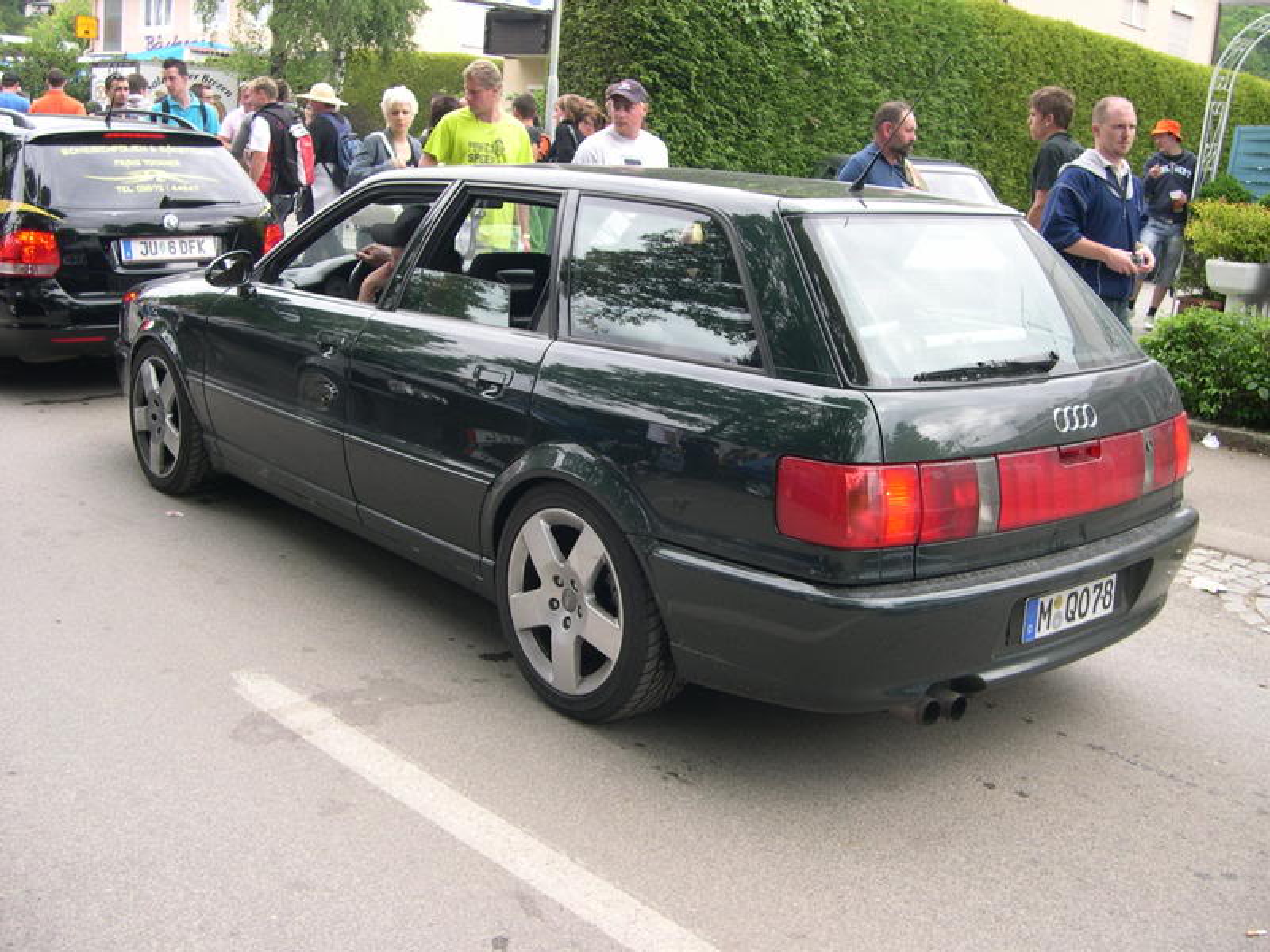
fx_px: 1394
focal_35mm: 38
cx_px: 635
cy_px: 476
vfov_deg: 37.7
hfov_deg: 49.0
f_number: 2.8
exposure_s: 1/204
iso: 100
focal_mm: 8
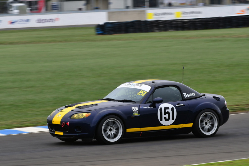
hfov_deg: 6.5
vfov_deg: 4.4
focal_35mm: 315
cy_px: 83
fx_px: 2179
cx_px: 124
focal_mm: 210
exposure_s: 1/320
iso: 320
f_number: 10
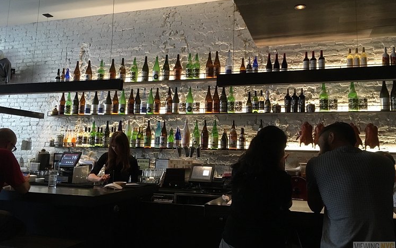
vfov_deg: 40.5
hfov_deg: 61.2
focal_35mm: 31
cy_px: 104
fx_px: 335
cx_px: 199
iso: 125
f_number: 2.2
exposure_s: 1/30
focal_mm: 4.15
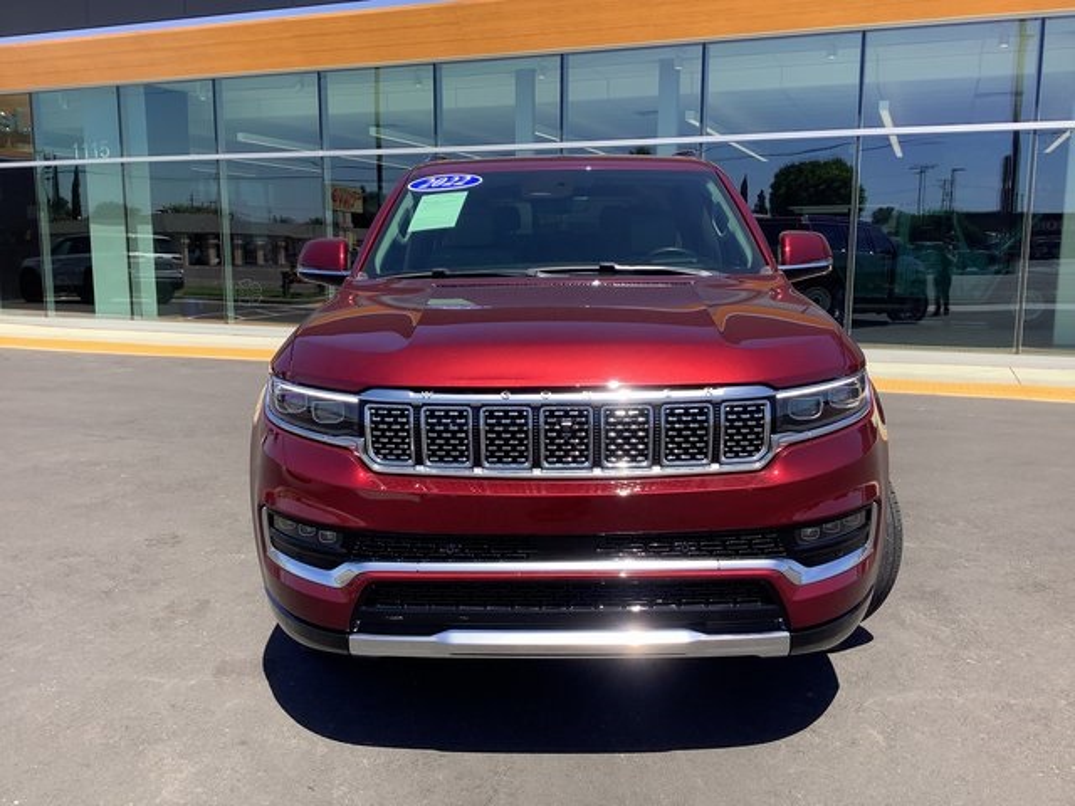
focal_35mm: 31
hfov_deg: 58.4
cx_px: 538
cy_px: 403
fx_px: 963
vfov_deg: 45.4
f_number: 2.4
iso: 25
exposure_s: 1/652
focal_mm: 3.3
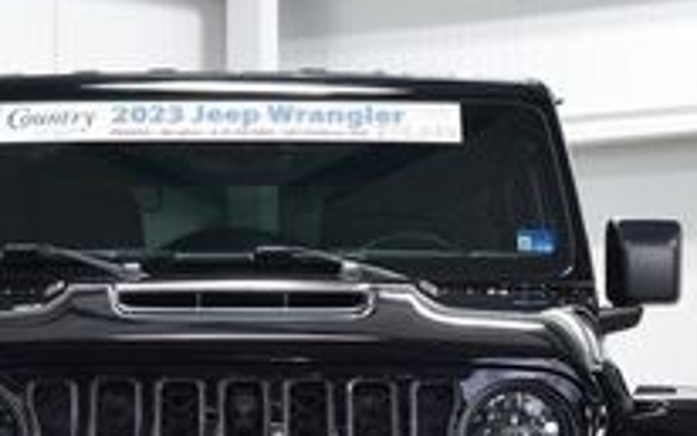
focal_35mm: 171
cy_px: 475
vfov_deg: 7.6
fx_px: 3250
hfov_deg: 12.2
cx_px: 244
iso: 560
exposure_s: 1/15
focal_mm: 36
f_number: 6.3
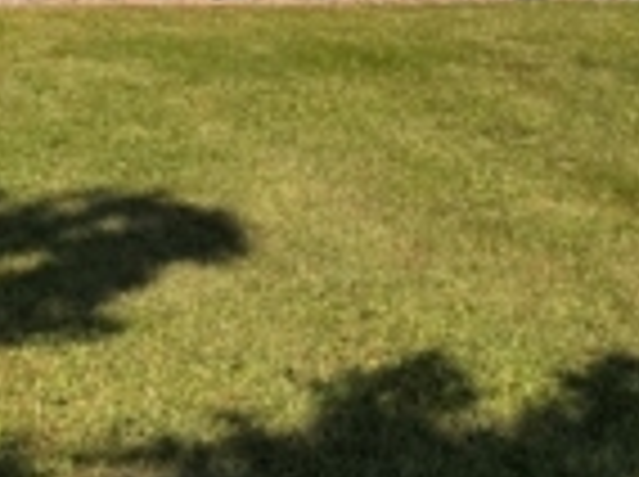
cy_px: -284
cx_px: 153
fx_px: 1824
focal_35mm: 99
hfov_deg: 19.7
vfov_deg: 13.8
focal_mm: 6.76
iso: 80
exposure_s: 1/4608
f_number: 1.78
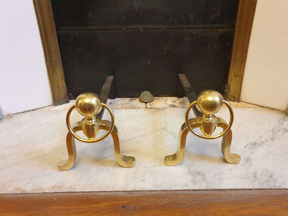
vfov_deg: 53.1
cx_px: 144
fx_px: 216
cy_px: 108
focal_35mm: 26
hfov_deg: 67.3
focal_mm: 4.3
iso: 400
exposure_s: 1/50
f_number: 1.5
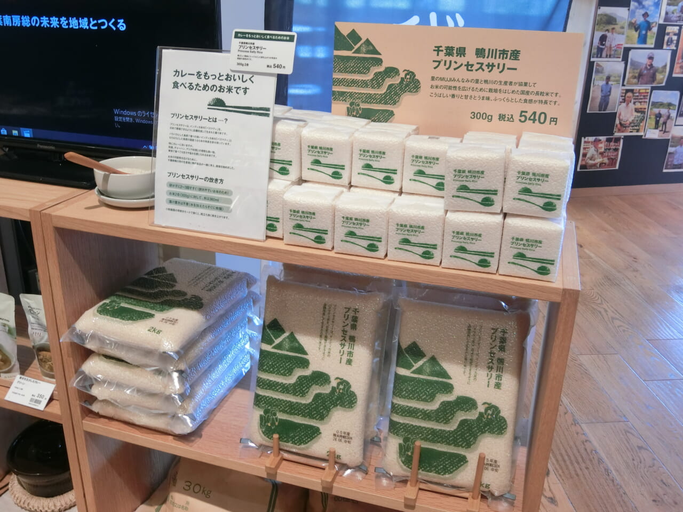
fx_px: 671
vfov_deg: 41.8
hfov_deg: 54.0
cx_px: 342
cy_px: 256
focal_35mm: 34
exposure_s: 1/60
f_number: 3.4
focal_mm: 7.2
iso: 400
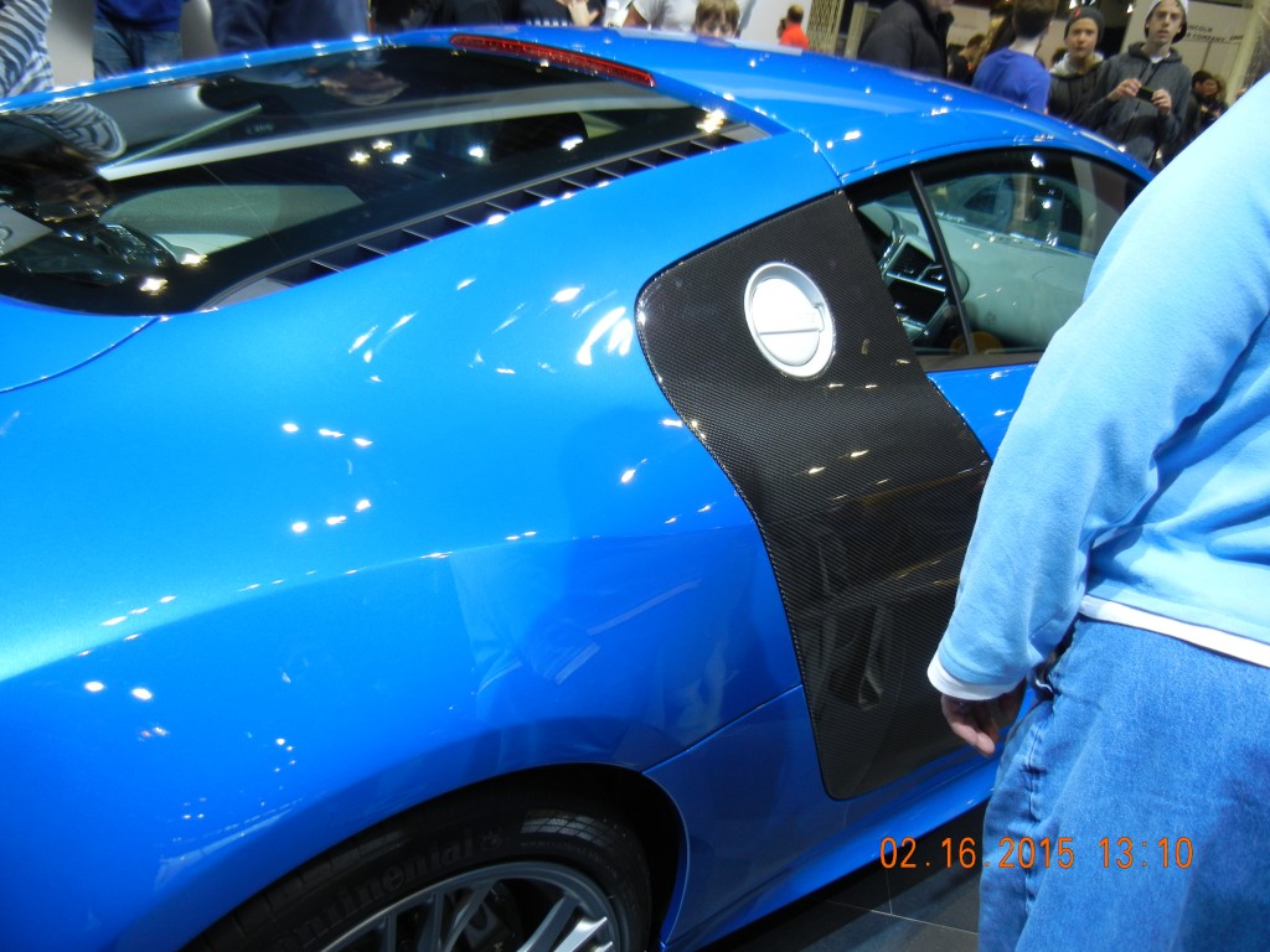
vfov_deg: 46.8
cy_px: 476
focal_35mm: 30
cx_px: 635
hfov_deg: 60.0
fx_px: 1101
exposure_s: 1/60
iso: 161
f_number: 3.5
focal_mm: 5.4
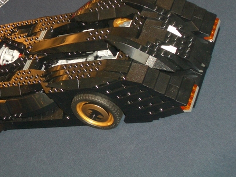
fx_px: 757
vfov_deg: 13.3
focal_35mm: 111
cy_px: 38
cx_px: 39
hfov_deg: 17.5
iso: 100
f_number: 3.5
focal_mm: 10.2
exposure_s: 1/60
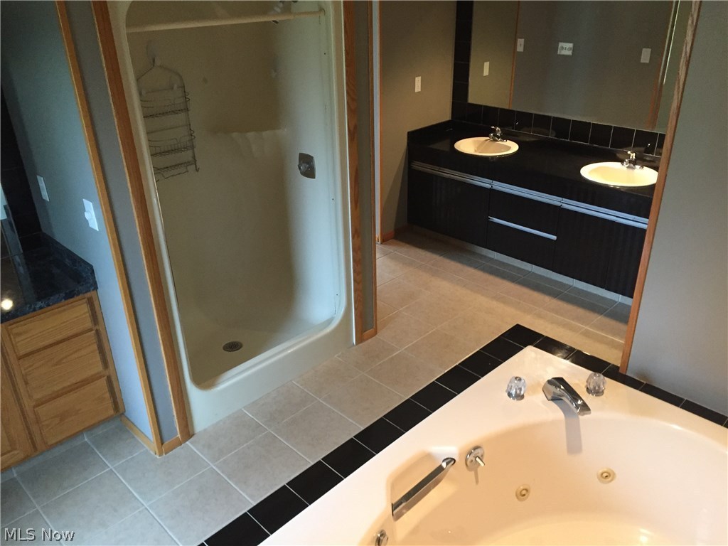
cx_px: 364
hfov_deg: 61.7
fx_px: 610
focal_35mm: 29
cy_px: 273
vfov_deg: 48.2
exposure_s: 1/24
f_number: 2.2
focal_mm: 4.15
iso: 250
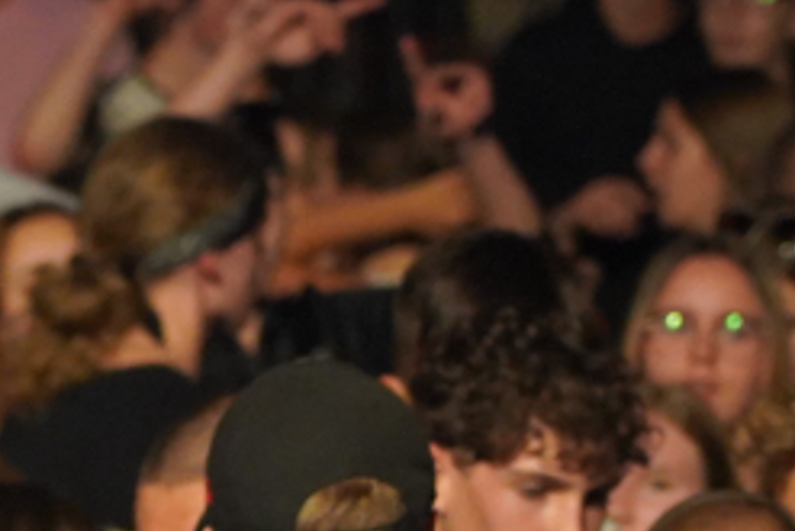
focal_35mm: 553
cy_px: 990
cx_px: -756
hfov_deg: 3.7
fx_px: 12219
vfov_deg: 2.5
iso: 4000
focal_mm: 105
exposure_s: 1/160
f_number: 4
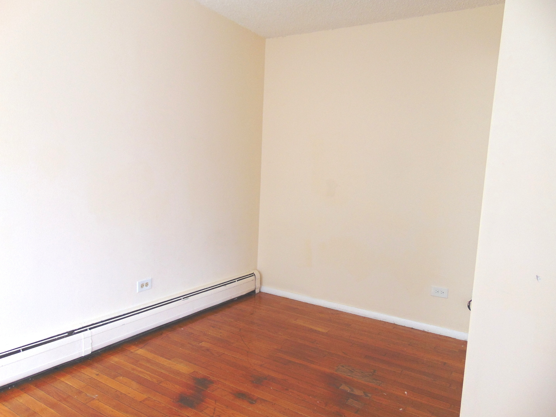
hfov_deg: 69.4
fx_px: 402
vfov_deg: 54.9
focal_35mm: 25
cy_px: 208
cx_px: 278
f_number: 3
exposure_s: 1/30
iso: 80
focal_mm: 4.5
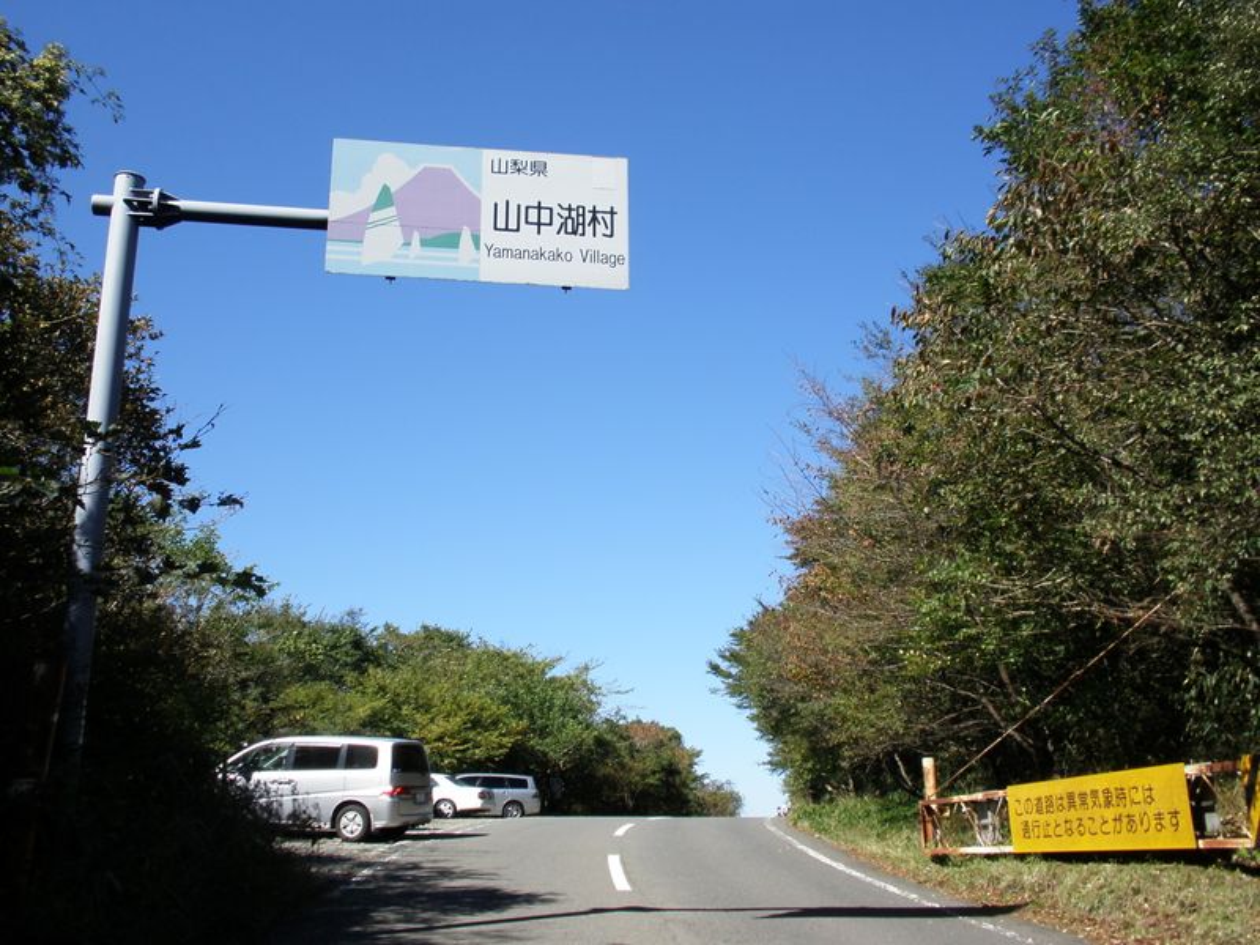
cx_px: 630
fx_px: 1347
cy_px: 472
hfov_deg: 50.1
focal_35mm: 37
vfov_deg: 38.7
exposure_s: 1/80
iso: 64
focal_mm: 6.6
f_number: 10
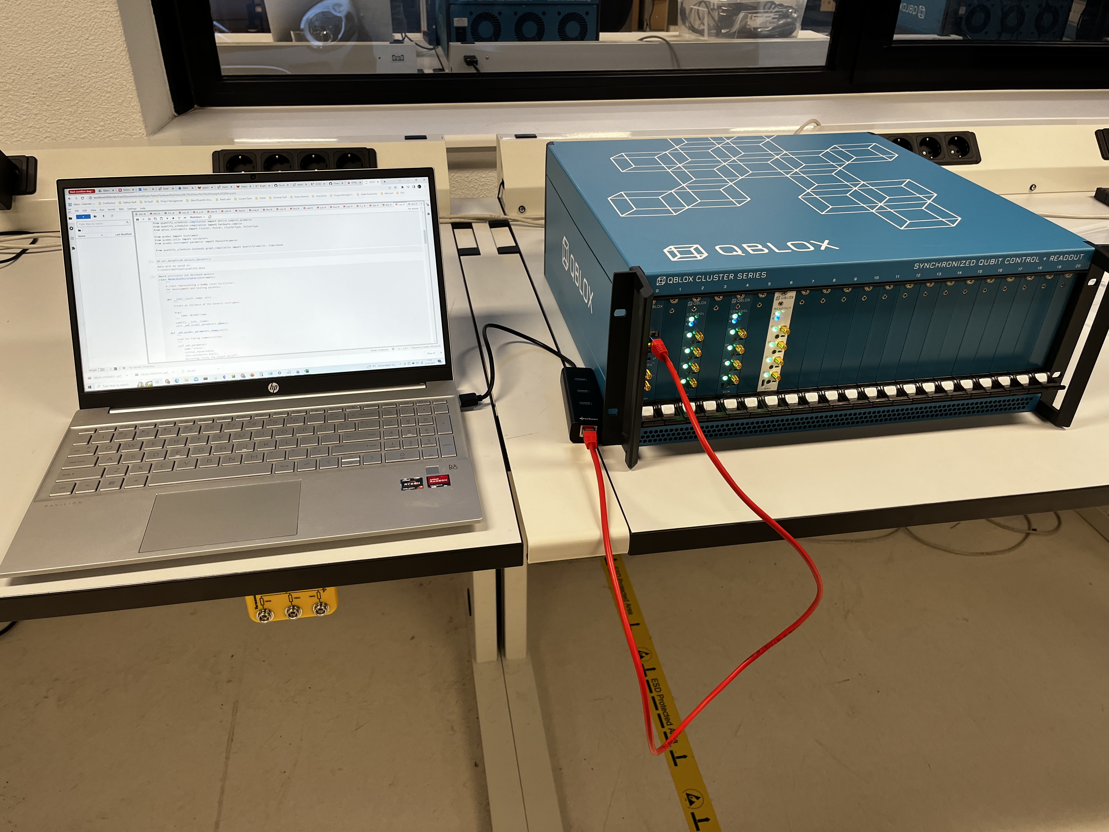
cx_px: 554
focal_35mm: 26
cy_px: 416
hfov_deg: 67.3
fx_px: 833
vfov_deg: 53.1
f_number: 1.6
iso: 100
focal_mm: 5.1
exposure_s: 1/100
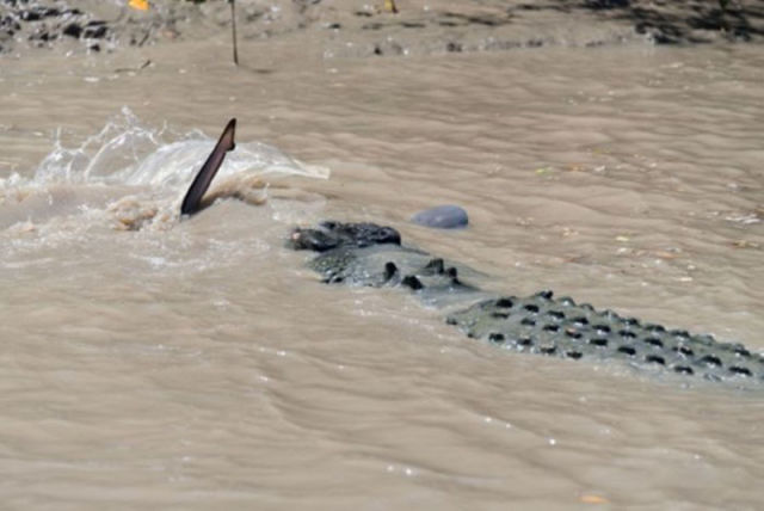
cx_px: 382
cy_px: 256
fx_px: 3611
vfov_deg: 8.1
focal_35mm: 170
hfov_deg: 12.1
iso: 400
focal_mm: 170
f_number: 5.6
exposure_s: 1/320
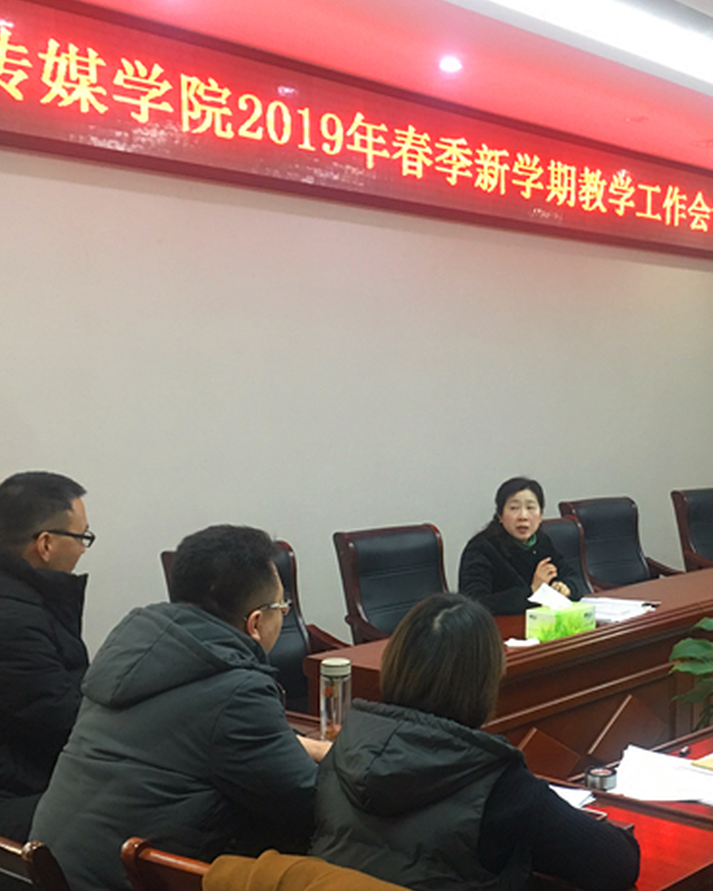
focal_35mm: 49
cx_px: 568
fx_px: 1292
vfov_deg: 37.8
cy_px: 550
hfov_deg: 30.1
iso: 160
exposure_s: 1/33
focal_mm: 4.15
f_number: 2.2
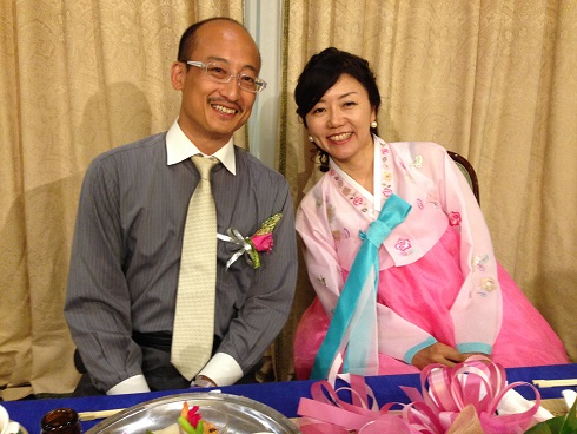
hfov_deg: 55.3
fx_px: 550
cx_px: 288
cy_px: 217
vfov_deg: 43.0
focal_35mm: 33
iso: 200
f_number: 2.4
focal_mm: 4.12
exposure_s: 1/20
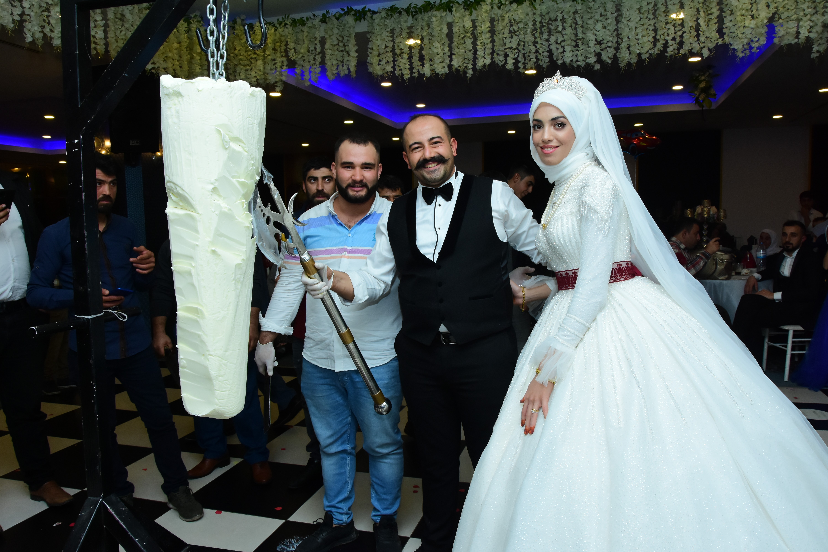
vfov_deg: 47.9
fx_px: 621
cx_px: 414
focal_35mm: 27
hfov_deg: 67.4
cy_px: 276
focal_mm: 18
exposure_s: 1/125
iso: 800
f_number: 8
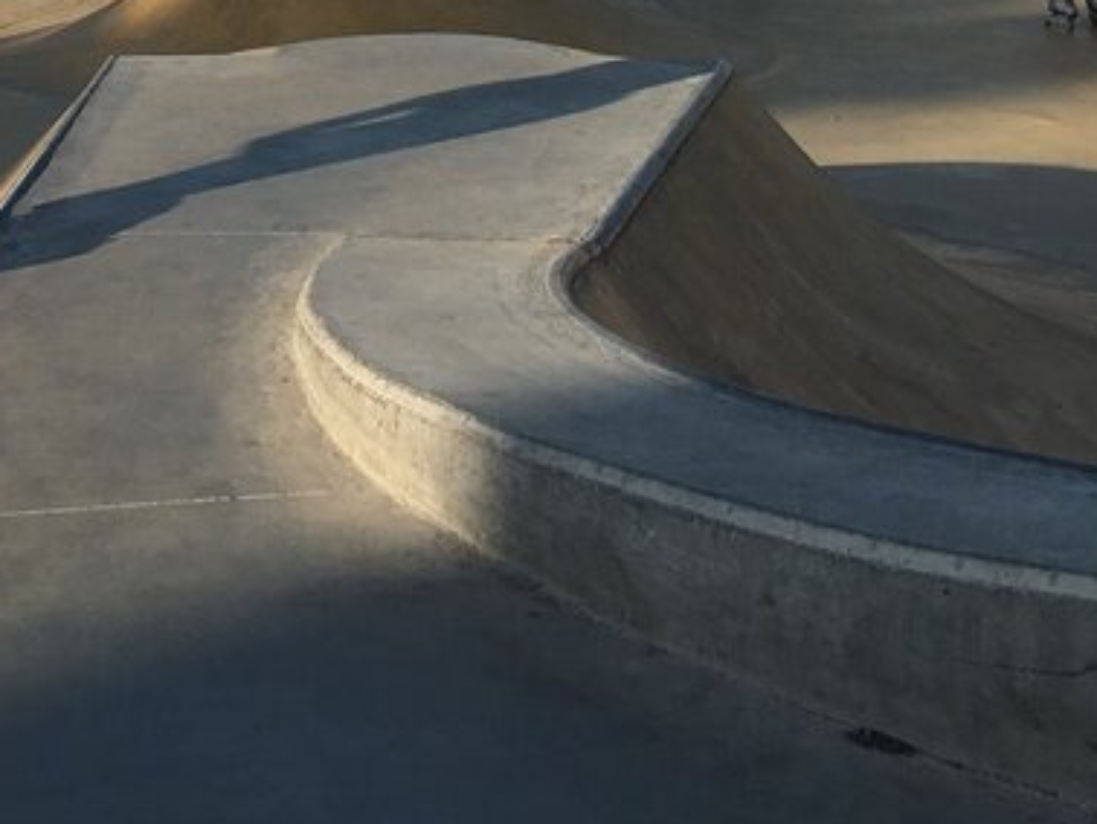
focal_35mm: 92
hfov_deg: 21.1
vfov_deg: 14.8
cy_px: -467
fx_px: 2917
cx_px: 273
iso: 25
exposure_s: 1/1425
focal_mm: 4.15
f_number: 2.2
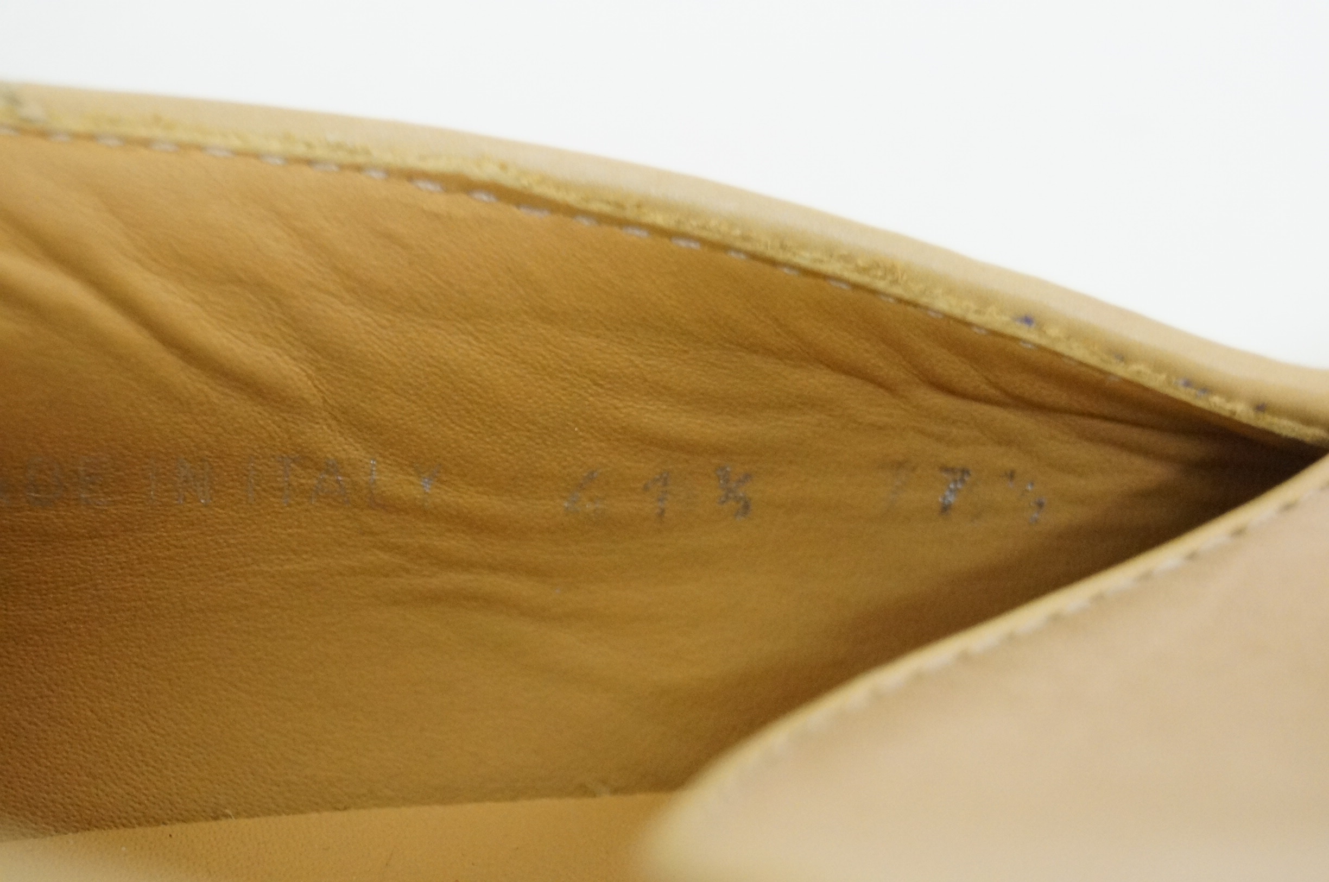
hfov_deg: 24.7
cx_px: 664
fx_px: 3041
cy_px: 441
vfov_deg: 16.5
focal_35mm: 82
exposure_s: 1/80
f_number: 5.6
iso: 3200
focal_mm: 55
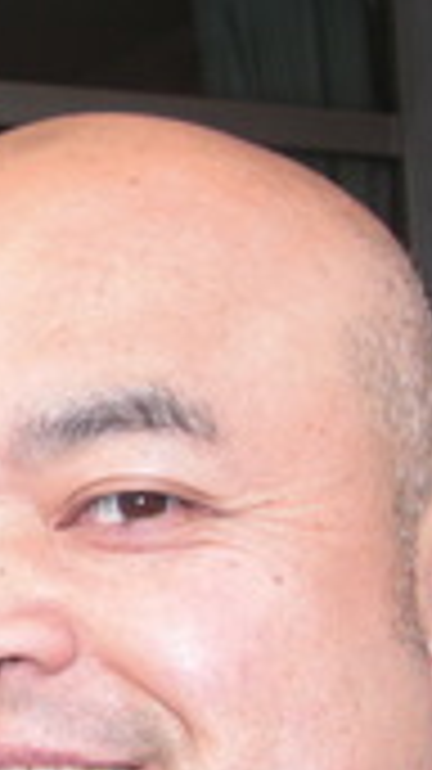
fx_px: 2345
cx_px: -567
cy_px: 583
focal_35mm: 115
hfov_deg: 9.5
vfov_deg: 18.5
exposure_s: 1/160
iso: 50
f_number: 2.8
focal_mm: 6.3
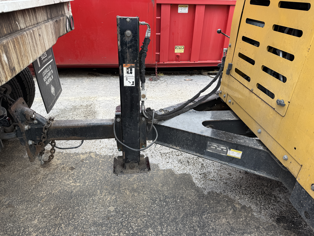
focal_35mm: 24
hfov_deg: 71.6
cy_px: 118
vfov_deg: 56.8
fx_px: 218
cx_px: 157
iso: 80
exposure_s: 1/308
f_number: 1.78
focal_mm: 6.76
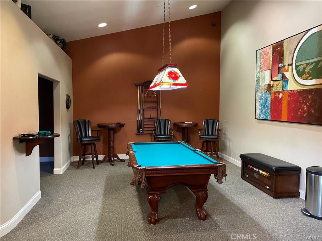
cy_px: 120
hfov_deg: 67.3
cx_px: 161
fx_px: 242
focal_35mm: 26
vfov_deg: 53.1
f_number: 1.6
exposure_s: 1/40
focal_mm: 4.2
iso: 500
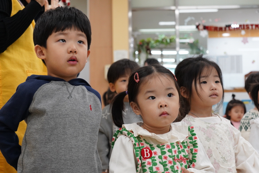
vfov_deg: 16.4
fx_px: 597
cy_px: 86
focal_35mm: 83
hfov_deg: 24.4
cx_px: 97
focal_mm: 60
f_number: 5.6
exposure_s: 1/125
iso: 2500
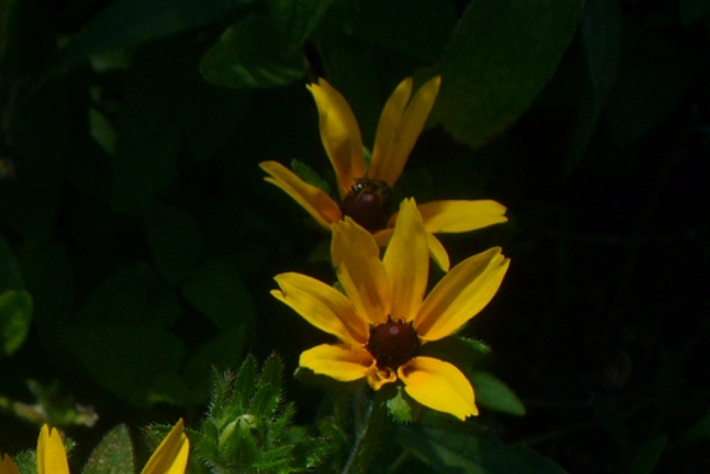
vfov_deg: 15.8
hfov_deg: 23.0
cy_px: 541
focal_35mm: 84
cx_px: -29
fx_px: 1657
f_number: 5.6
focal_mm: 6.1
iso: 80
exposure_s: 1/640
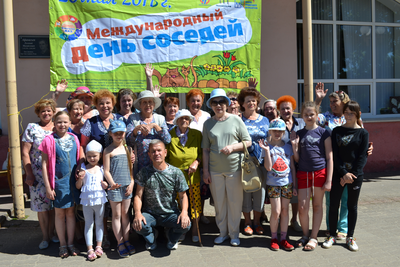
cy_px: 134
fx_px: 367
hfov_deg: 57.2
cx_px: 200
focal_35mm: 33
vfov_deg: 40.0
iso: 100
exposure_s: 1/250
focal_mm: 22
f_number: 8
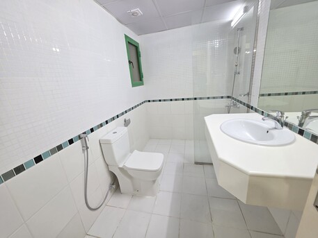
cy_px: 119
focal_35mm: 13
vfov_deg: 89.9
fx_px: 119
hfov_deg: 106.2
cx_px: 159
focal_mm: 2.2
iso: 160
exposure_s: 1/50
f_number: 1.9
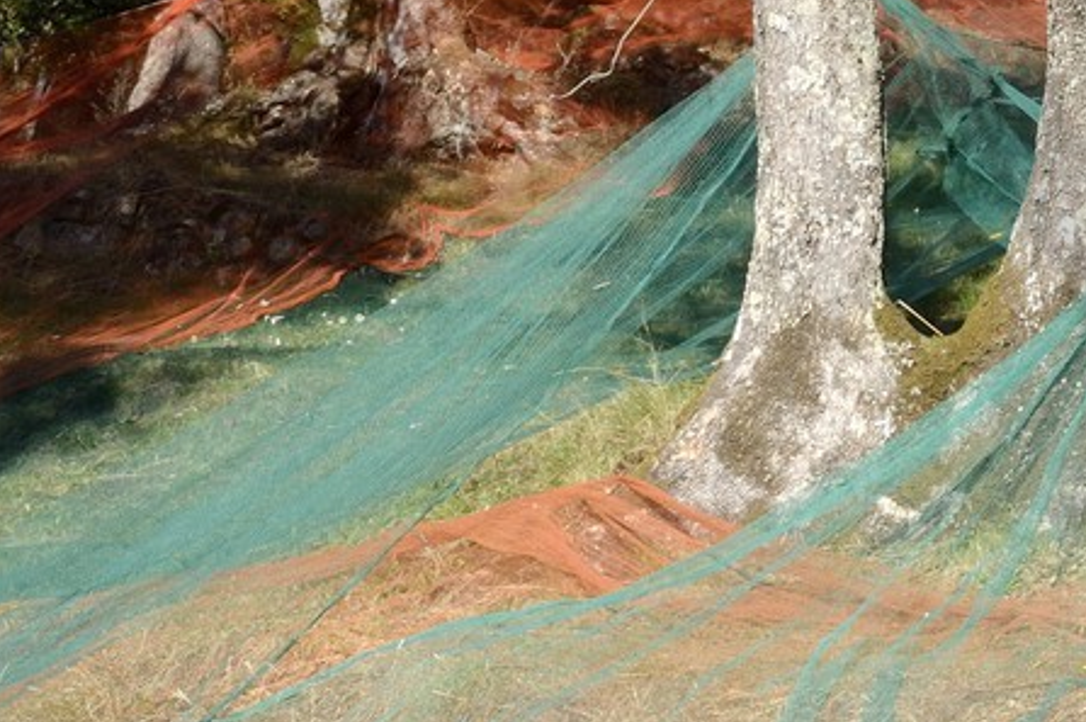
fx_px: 2591
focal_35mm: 86
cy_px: -333
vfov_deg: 14.8
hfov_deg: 19.1
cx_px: 1844
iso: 200
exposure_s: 1/100
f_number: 13
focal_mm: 24
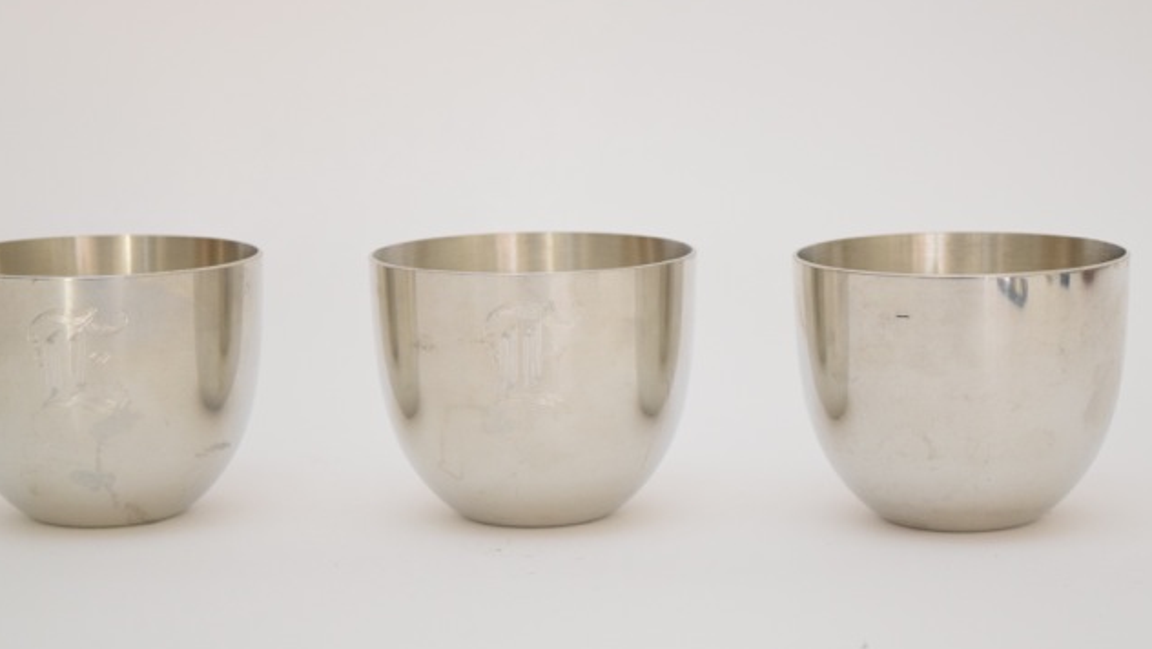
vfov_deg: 13.8
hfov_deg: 24.3
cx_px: 574
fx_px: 2675
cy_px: 366
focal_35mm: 88
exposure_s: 1/125
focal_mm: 55
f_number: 5.6
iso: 1600
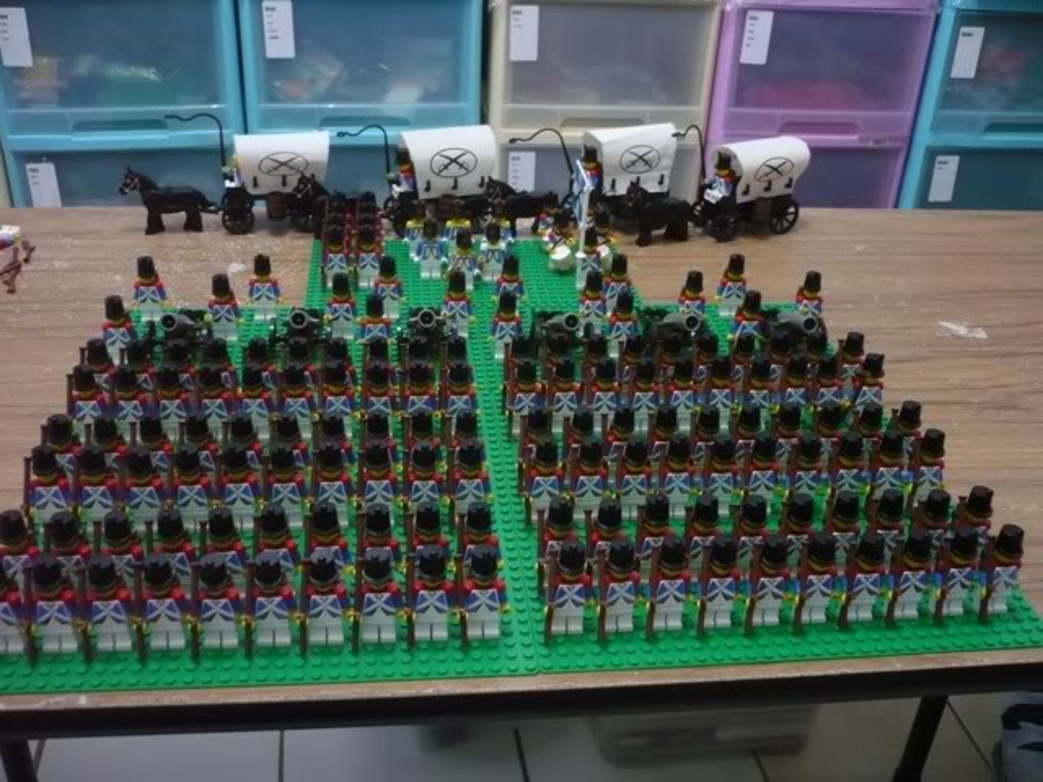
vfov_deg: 40.7
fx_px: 1055
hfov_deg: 52.6
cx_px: 522
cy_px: 391
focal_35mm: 35
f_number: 2.8
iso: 400
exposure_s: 1/4
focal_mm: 5.8
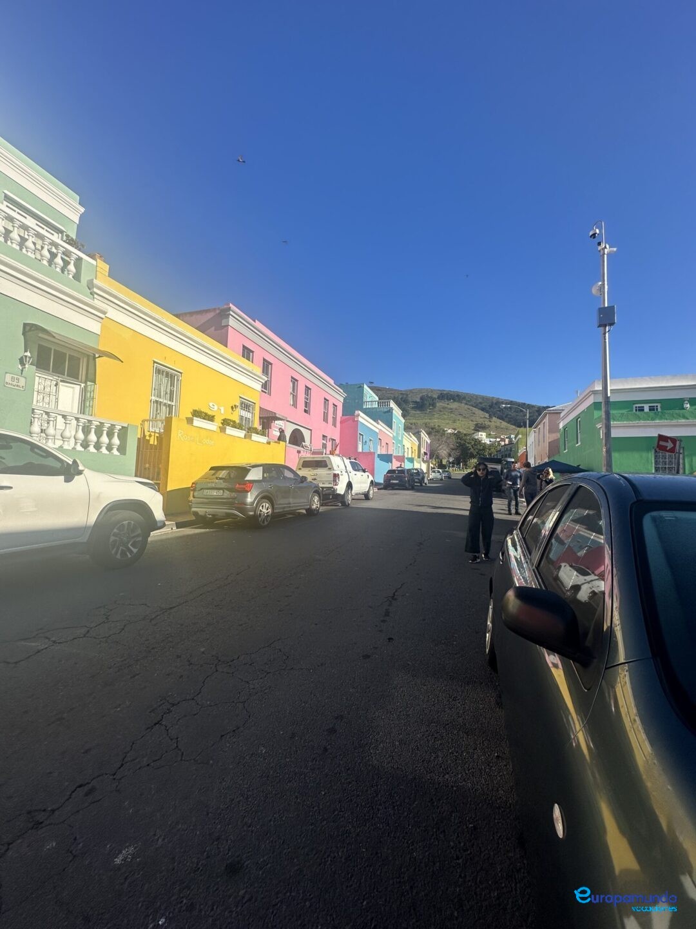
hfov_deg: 85.7
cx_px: 348
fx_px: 375
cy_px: 464
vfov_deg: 102.1
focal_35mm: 14
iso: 40
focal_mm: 2.22
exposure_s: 1/1949
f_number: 2.2
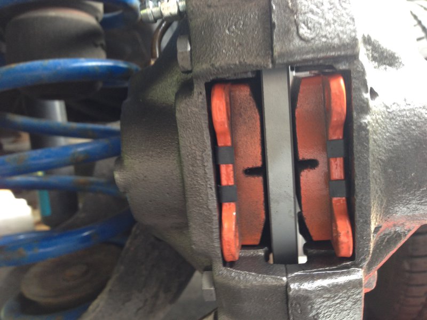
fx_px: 407
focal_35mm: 33
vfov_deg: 42.9
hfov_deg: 55.4
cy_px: 160
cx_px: 214
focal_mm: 4.12
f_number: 2.4
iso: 64
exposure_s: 1/20
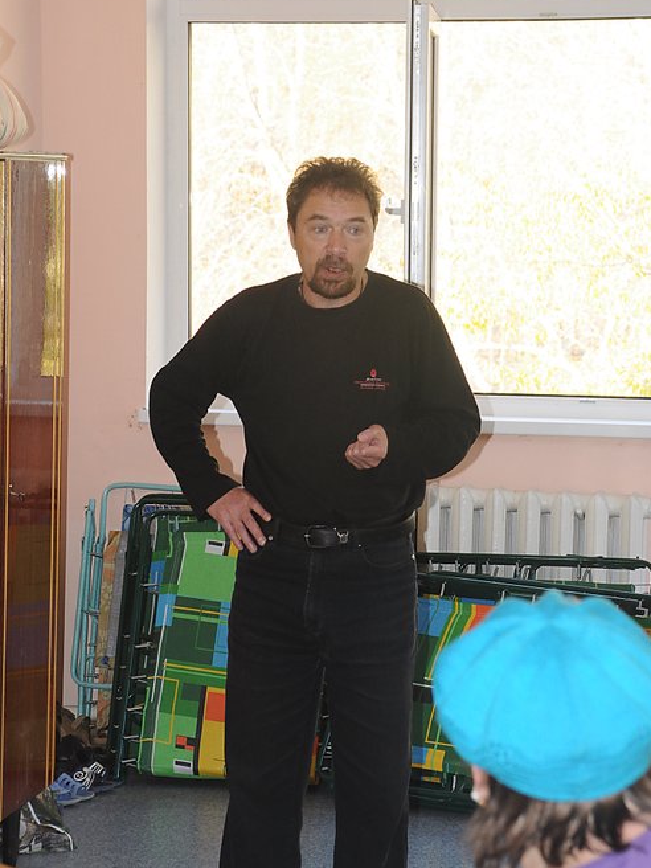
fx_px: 2959
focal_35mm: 118
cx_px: 335
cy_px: 425
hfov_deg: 12.6
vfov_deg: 16.7
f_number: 8
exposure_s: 1/60
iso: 640
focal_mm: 70
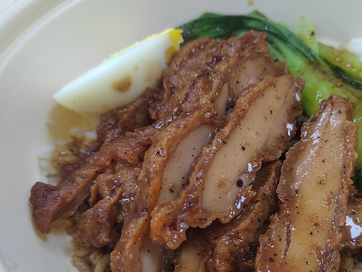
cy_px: 177
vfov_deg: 43.6
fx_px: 335
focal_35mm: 32
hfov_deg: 56.2
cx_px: 224
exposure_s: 1/100
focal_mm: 5.52
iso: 2081
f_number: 1.9
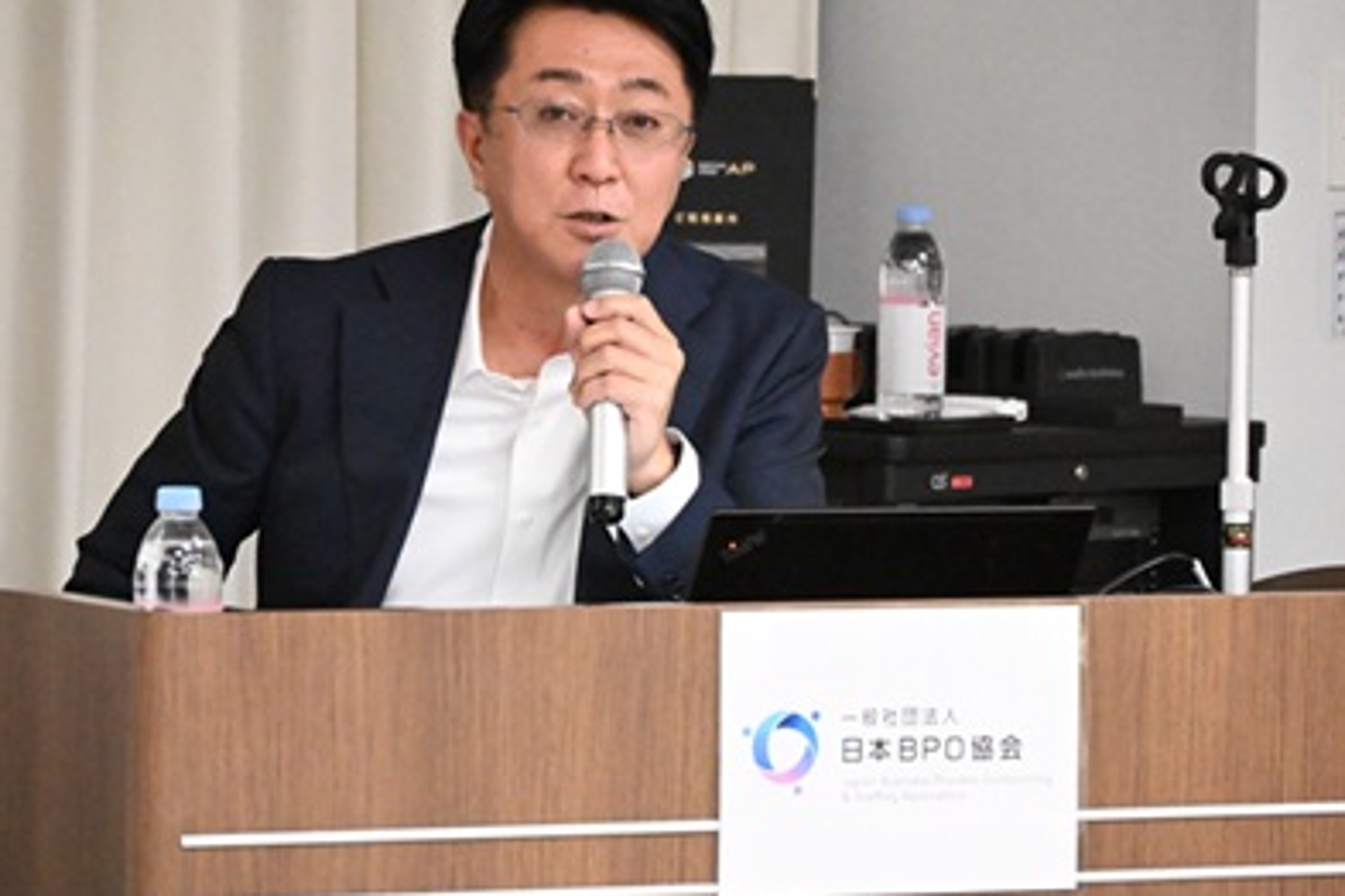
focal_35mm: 260
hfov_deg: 7.9
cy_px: 400
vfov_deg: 5.3
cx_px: 662
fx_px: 9713
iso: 18000
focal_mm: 140
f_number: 6.3
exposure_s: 1/200
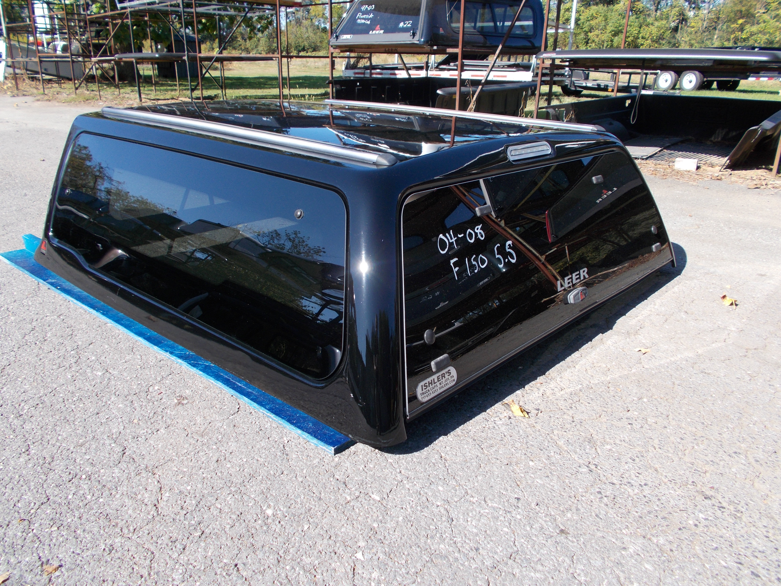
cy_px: 293
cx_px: 390
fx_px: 587
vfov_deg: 53.1
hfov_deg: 67.3
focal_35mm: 26
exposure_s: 1/320
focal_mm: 4.6
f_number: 3.2
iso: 80
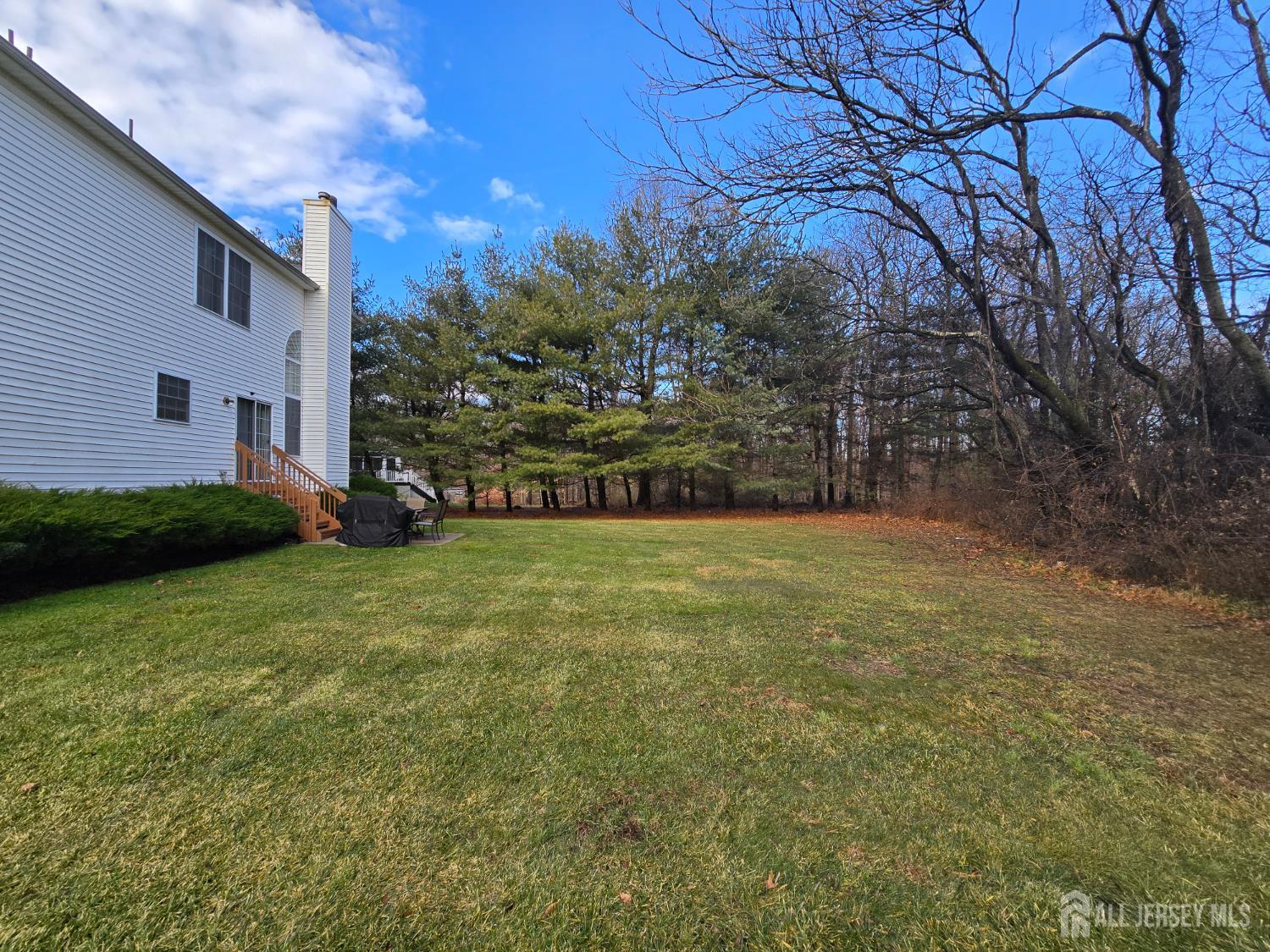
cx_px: 635
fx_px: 477
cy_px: 476
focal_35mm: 13
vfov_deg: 89.9
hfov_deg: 106.2
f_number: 2.2
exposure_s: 1/598
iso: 50
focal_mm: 2.2
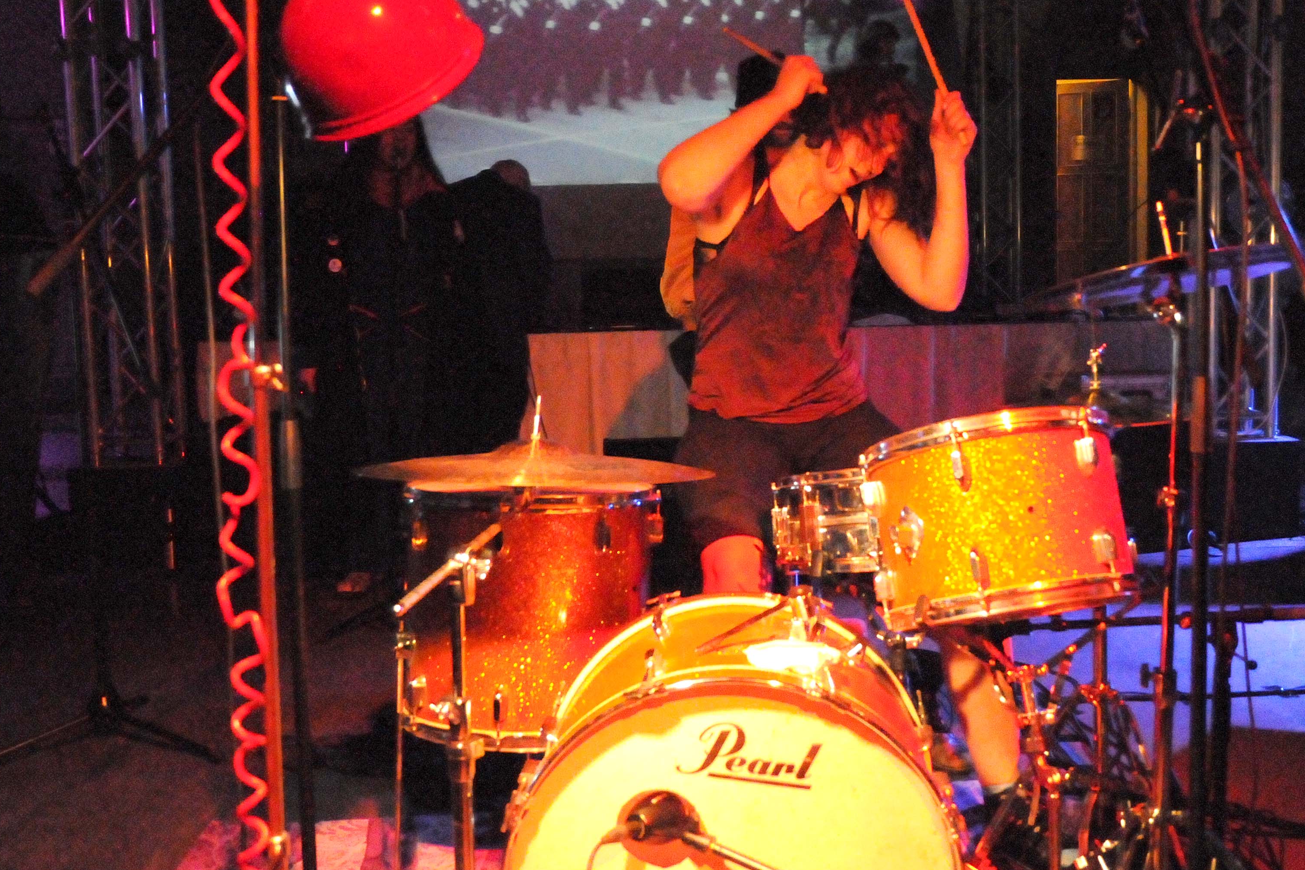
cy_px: 385
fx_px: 1233
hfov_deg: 55.5
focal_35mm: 34
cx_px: 754
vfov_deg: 38.8
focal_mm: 16
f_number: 3.5
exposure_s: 1/100
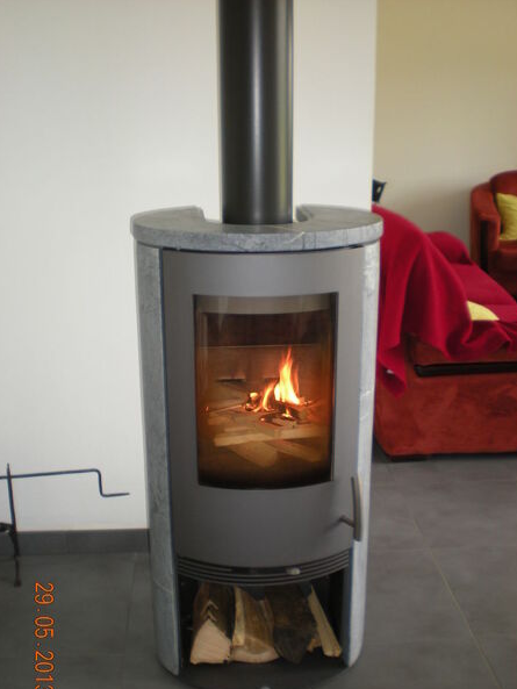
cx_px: 265
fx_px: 816
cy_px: 369
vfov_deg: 45.7
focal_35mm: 41
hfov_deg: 35.1
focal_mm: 6.3
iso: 88
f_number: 3.1
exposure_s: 1/31
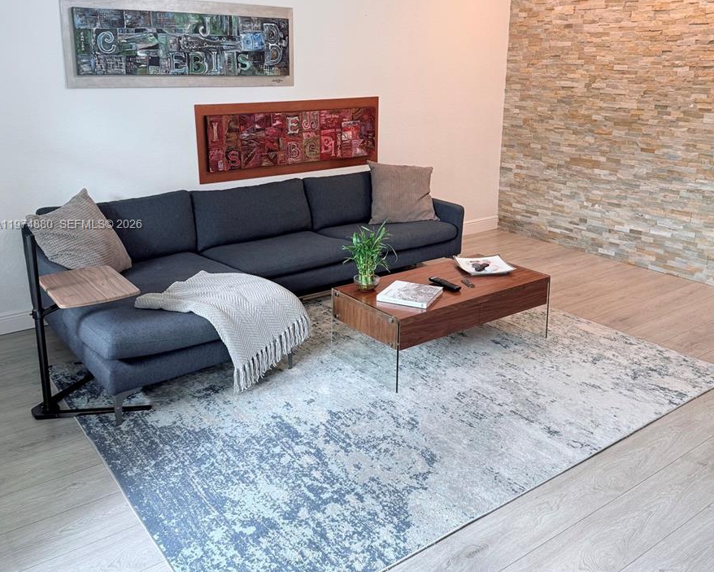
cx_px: 358
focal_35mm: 32
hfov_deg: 55.6
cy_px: 225
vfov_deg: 45.5
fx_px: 676
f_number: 1.78
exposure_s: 1/60
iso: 100
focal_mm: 6.76
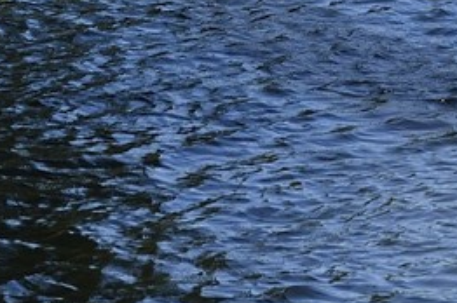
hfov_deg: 3.9
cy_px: -559
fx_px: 6669
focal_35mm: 526
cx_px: 619
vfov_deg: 2.6
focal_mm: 86
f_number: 10
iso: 200
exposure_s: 1/250
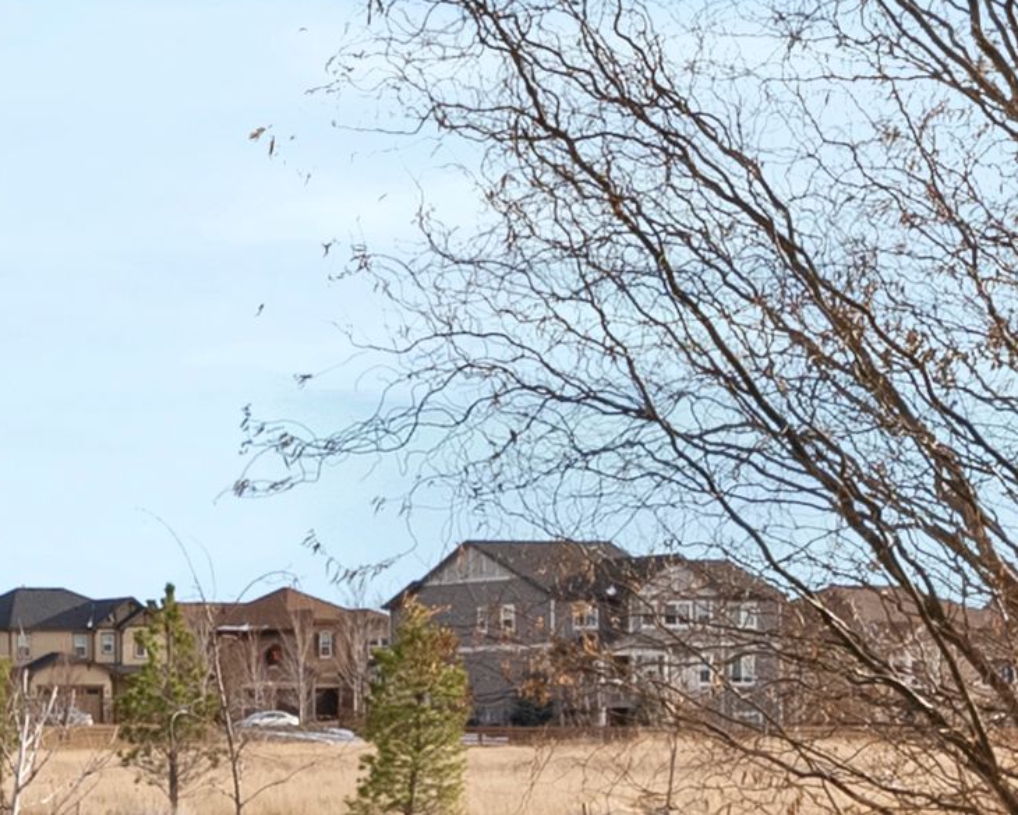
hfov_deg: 14.0
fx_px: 3615
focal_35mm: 120
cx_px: -895
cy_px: 828
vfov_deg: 12.7
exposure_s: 1/100
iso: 400
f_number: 10
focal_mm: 22
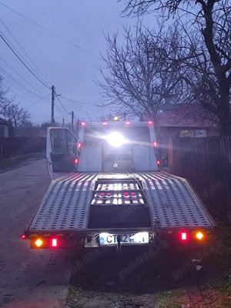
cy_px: 154
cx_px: 116
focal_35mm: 42
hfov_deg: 34.3
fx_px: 374
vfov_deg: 44.8
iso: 800
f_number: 1.65
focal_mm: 6.19
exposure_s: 1/33.3
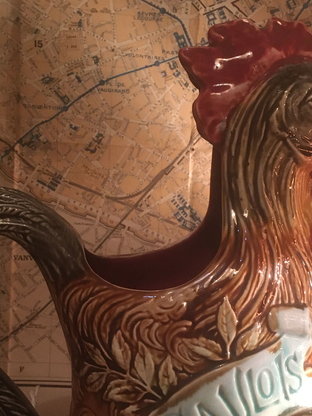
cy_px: 286
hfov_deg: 25.2
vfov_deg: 32.9
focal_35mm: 58
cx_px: 187
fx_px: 697
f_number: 2.2
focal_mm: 4.15
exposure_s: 1/25
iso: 200
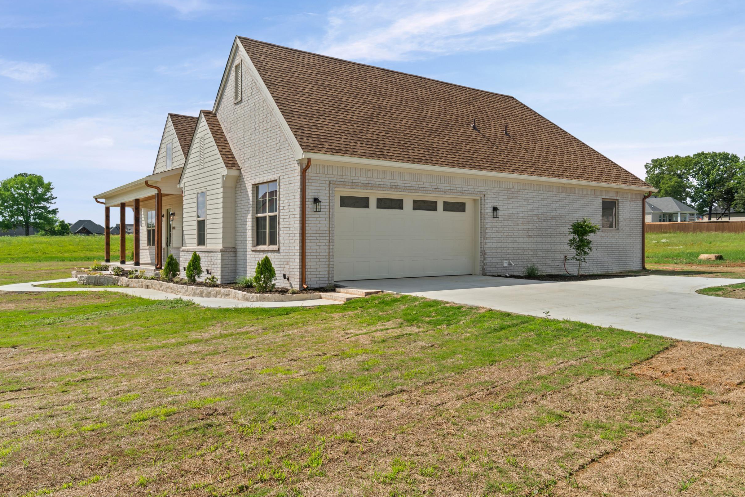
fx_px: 549
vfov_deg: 48.7
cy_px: 256
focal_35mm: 27
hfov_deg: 68.3
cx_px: 372
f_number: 9
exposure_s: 1/160
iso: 250
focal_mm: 17
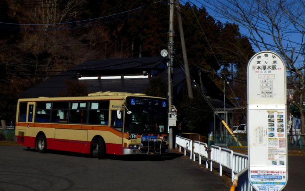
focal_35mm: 61
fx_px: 507
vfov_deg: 21.3
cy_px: 107
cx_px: 152
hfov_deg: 33.5
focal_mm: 10
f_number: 11.4
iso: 80
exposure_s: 1/500
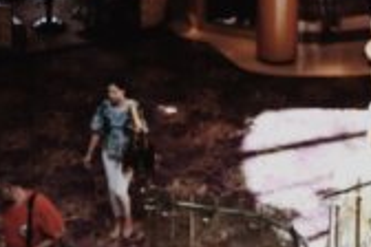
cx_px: 115
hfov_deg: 12.0
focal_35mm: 171
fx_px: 1762
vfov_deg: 7.8
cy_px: -205
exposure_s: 1/250
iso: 360
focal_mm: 16
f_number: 4
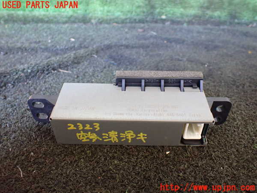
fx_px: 223
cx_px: 128
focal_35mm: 30
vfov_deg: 46.8
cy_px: 96
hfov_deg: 60.0
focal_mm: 5.4
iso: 800
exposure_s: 1/50
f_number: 2.3
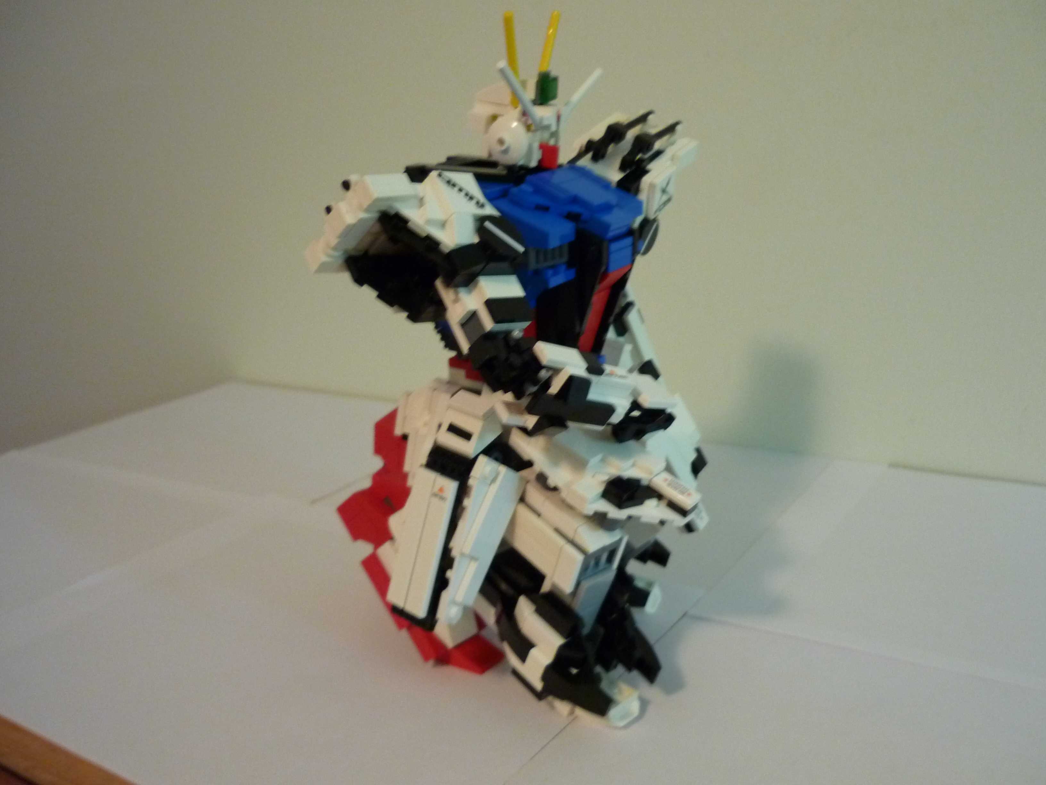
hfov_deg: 55.4
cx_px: 523
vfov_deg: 42.9
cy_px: 392
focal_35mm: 33
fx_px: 997
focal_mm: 5.5
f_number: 2.8
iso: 400
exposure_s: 1/13
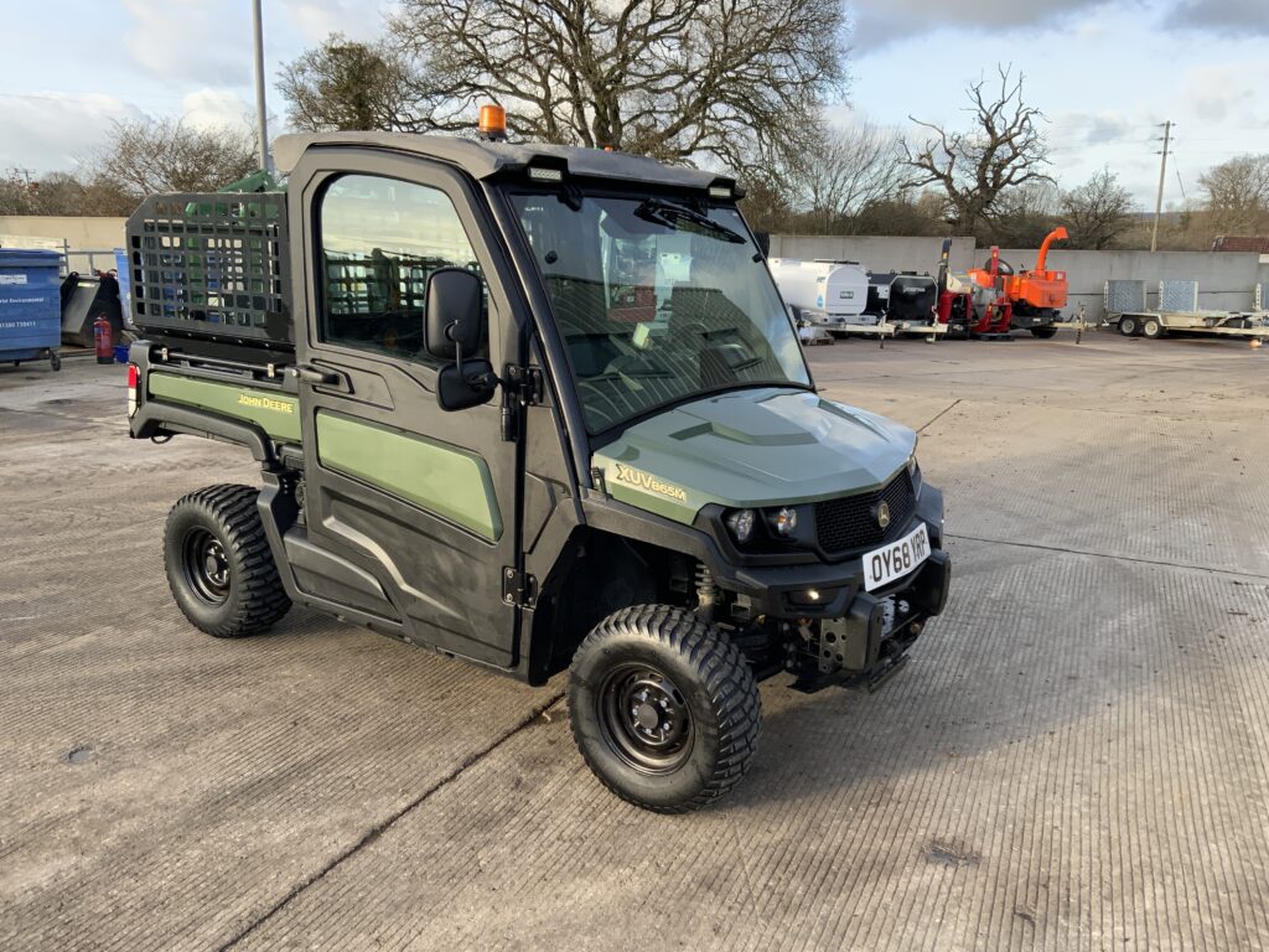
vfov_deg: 48.2
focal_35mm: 29
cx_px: 634
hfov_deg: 61.7
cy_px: 476
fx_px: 1063
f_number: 1.8
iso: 16
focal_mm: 3
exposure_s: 1/257
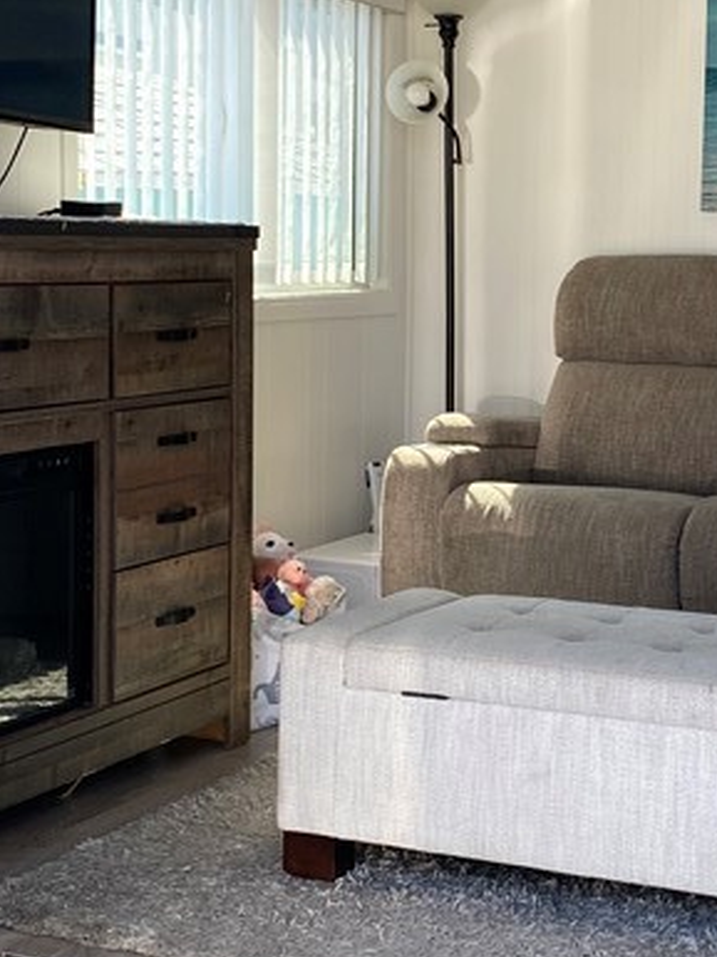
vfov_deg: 28.2
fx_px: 1908
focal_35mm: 69
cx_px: 553
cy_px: 431
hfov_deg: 21.1
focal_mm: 4.25
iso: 32
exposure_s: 1/226
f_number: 1.8
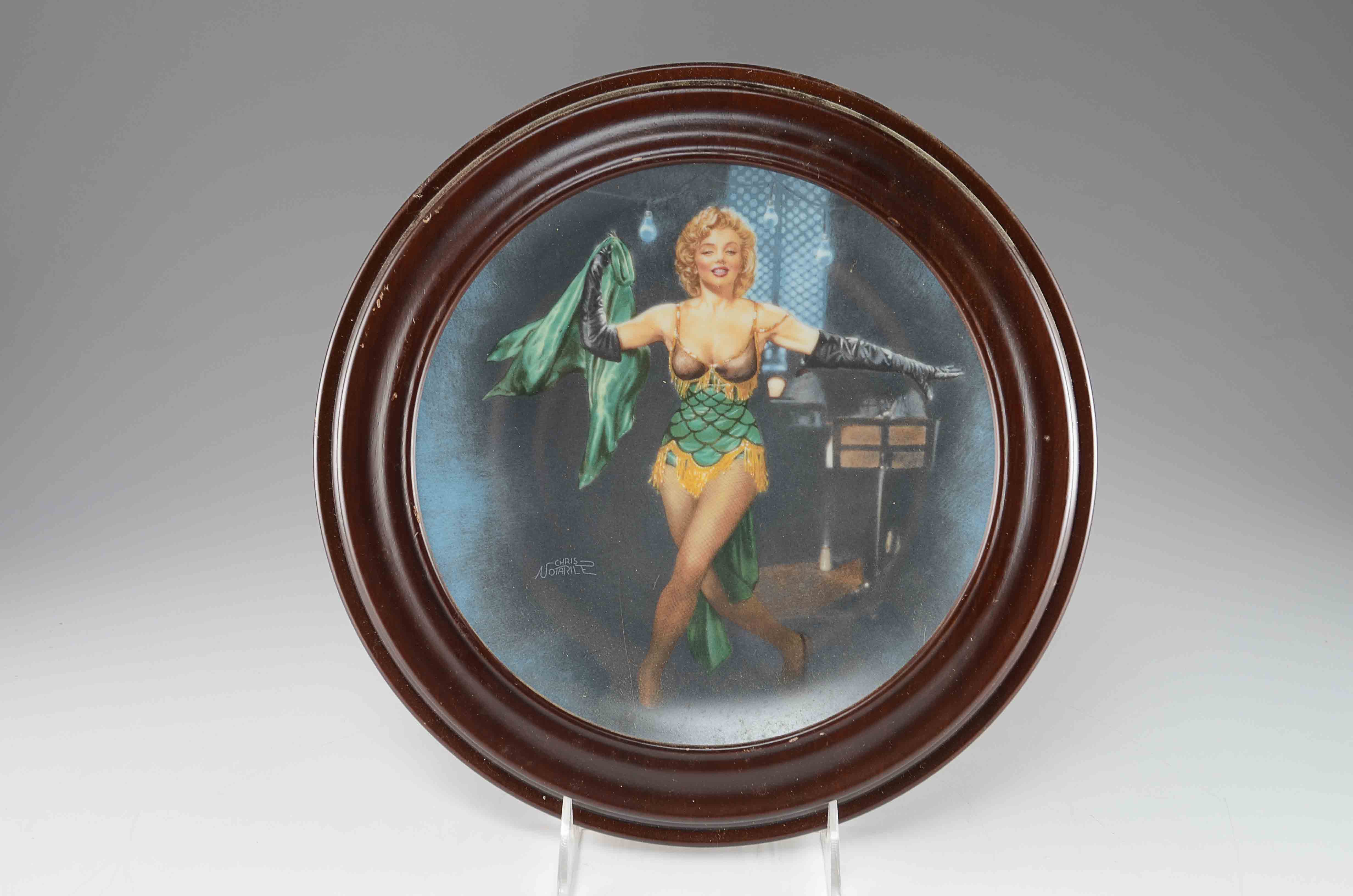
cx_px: 676
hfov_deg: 53.2
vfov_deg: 36.7
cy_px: 448
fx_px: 1350
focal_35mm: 36
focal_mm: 24
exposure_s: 1/80
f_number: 8
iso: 100
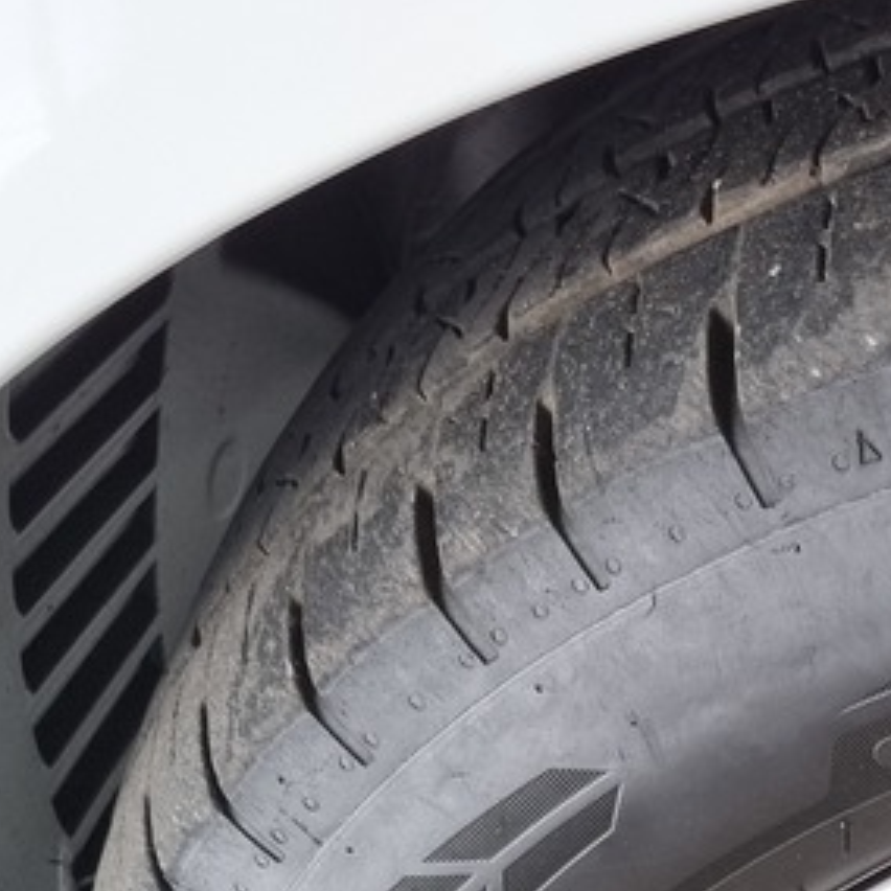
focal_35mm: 83
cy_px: 995
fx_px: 2417
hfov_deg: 18.5
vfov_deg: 19.9
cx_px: 1330
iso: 80
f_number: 1.8
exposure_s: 1/100
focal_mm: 5.4
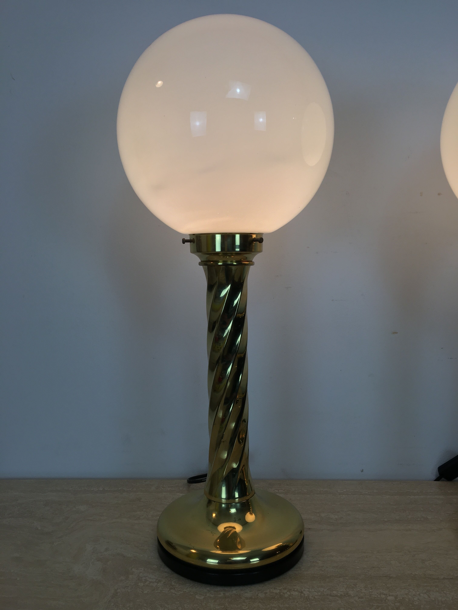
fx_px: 512
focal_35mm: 29
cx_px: 229
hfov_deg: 48.2
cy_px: 305
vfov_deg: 61.7
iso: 25
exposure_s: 1/101
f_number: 2.2
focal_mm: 4.15
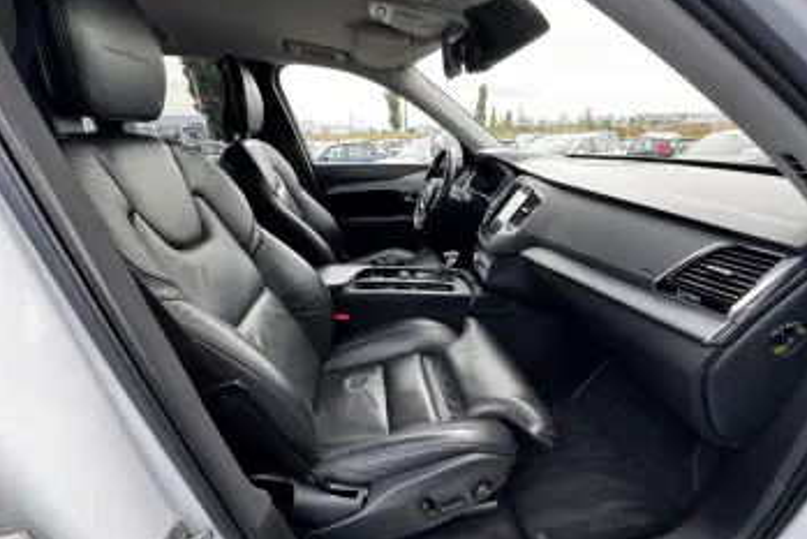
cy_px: 303
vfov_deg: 77.0
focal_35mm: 15
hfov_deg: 100.3
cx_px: 414
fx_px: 336
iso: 80
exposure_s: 1/99
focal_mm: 2.22
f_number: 2.2
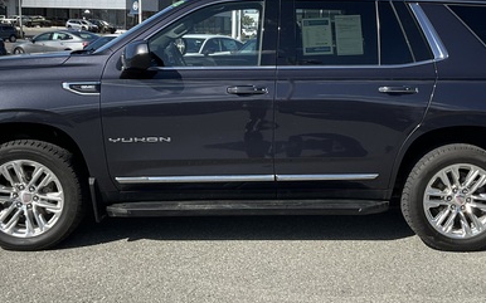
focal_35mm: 51
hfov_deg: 39.5
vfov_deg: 25.3
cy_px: 114
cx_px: 282
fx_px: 675
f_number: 1.8
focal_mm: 3
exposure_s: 1/1786
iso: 25
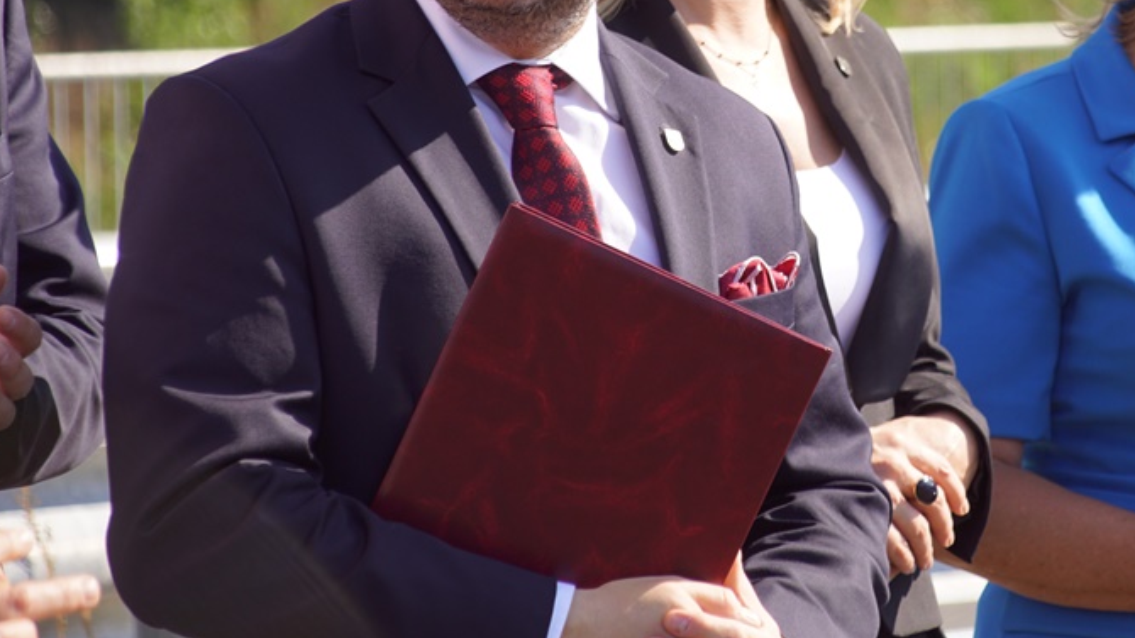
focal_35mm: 258
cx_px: 835
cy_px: 99
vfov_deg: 4.7
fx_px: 7765
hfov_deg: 8.3
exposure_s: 1/200
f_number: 5.6
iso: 100
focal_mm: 110
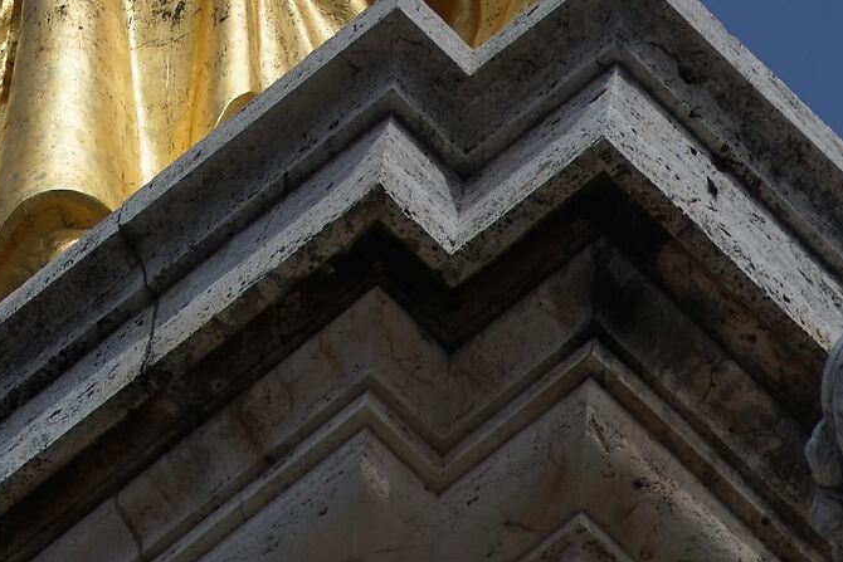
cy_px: -382
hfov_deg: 1.9
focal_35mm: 1074
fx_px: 25153
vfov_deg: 1.3
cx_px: 167
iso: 100
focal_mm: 300
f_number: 8
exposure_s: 1/750
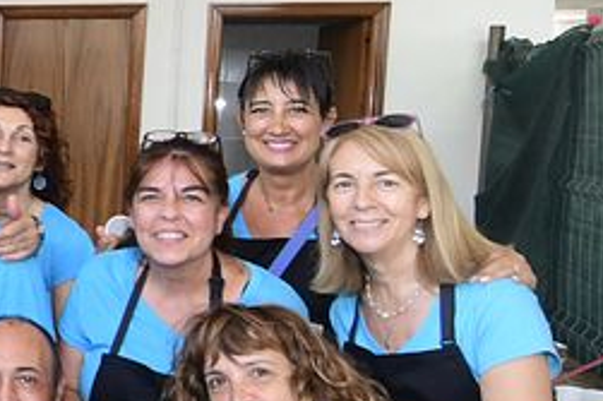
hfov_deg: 26.8
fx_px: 1021
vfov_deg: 22.2
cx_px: -216
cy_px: 190
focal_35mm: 61
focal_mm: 12
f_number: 4.5
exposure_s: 1/50
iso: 800
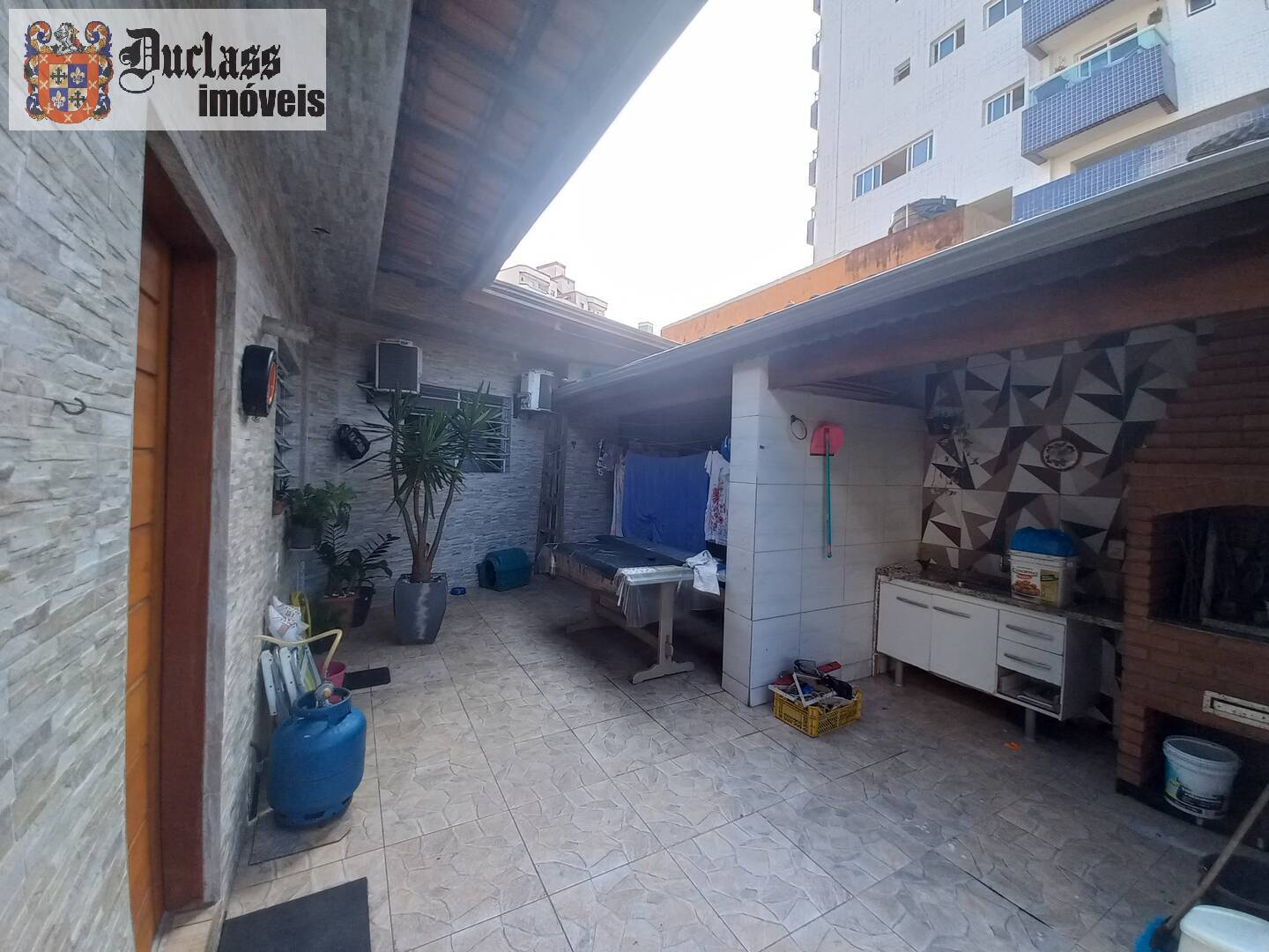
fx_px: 477
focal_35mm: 13
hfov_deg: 106.2
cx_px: 634
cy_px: 476
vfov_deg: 89.9
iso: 40
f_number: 2.2
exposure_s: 1/176
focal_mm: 1.42
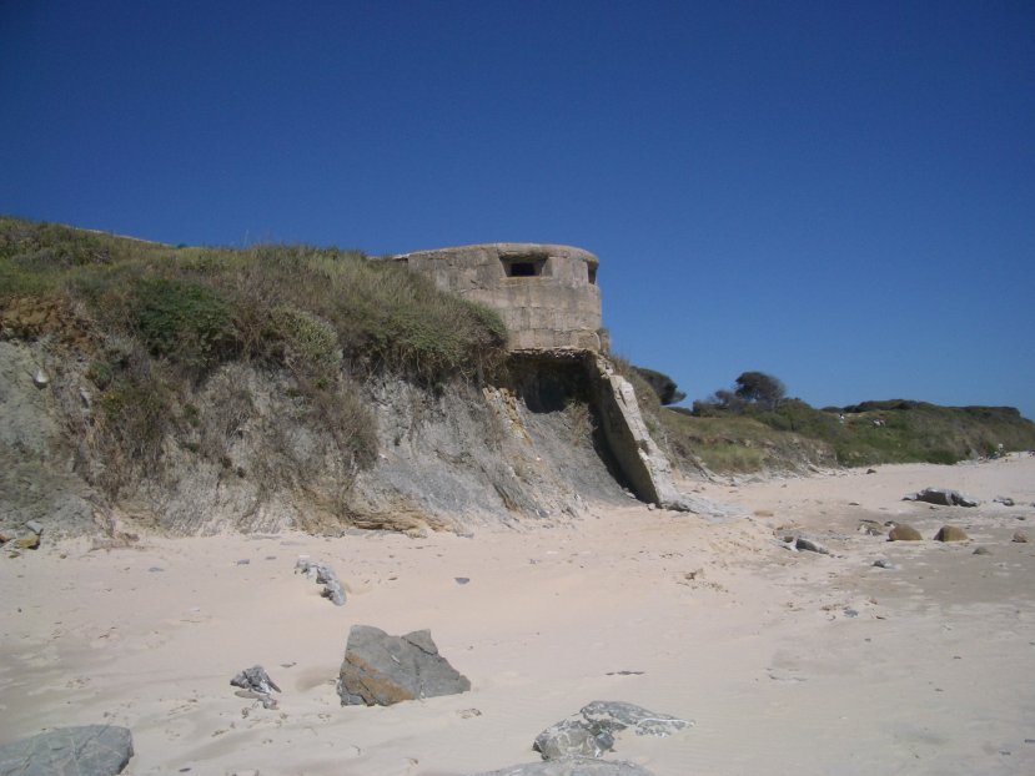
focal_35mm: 35
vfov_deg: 40.7
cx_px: 518
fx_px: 1047
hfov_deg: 52.6
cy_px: 388
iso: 50
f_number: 4.3
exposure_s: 1/1600
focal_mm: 5.8
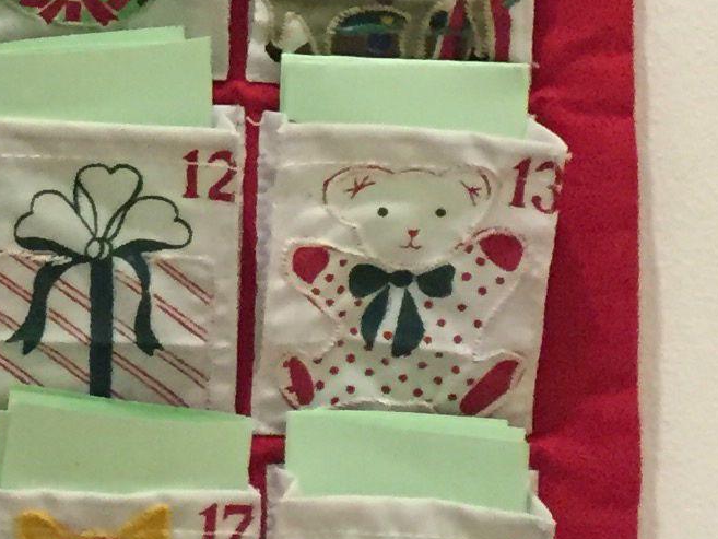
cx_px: -123
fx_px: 2987
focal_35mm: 144
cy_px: -324
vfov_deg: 9.9
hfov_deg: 13.4
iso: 320
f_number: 2.2
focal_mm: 4.15
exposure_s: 1/33
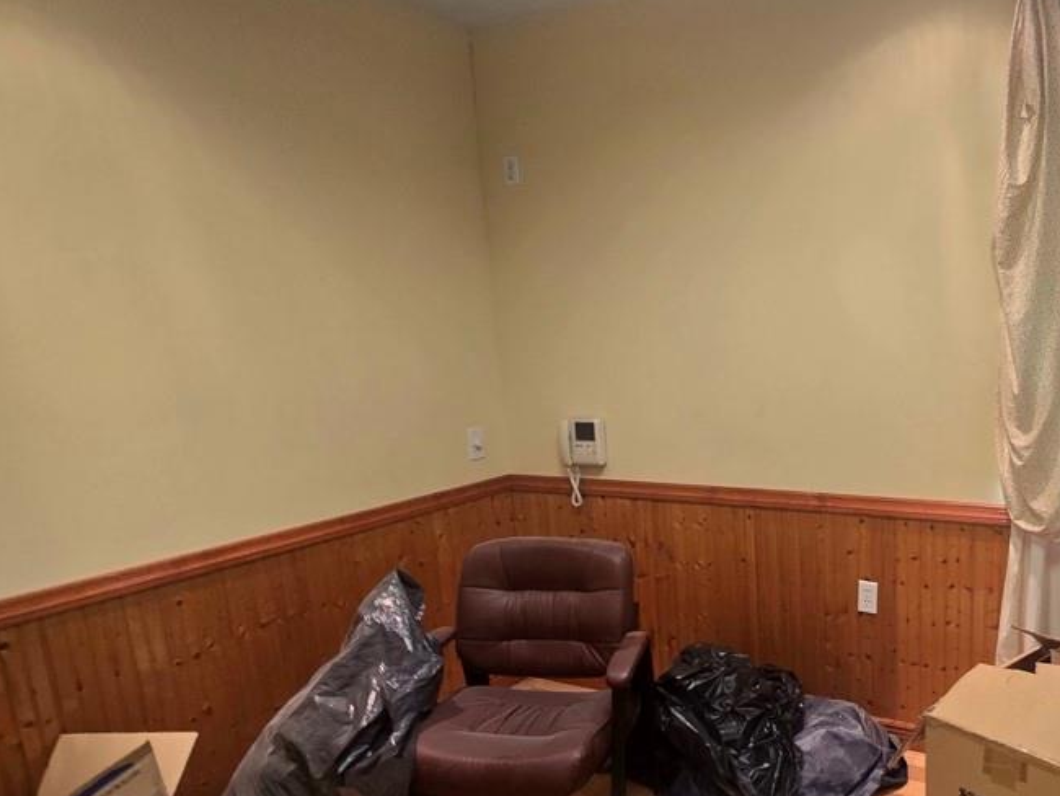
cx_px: 763
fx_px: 735
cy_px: 512
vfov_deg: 56.0
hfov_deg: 68.1
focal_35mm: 24
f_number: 2.2
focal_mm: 2.2
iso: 125
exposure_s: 1/60
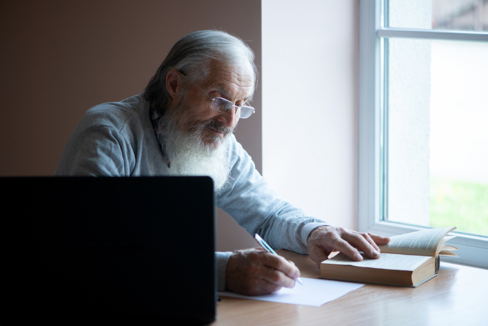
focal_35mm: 105
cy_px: 163
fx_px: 1424
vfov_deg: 13.1
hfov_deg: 19.4
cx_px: 244
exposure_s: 1/200
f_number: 2.8
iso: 200
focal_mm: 105
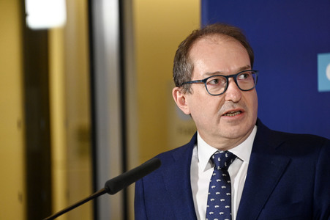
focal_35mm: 300
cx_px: 165
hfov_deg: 6.9
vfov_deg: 4.6
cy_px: 110
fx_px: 2748
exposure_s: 1/250
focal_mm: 300
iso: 4500
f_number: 5.6
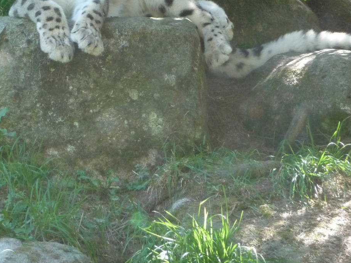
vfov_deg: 5.0
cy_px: 38
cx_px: 121
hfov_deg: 6.6
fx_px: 3022
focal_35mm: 298
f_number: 4.8
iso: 400
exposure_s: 1/80
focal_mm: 29.1
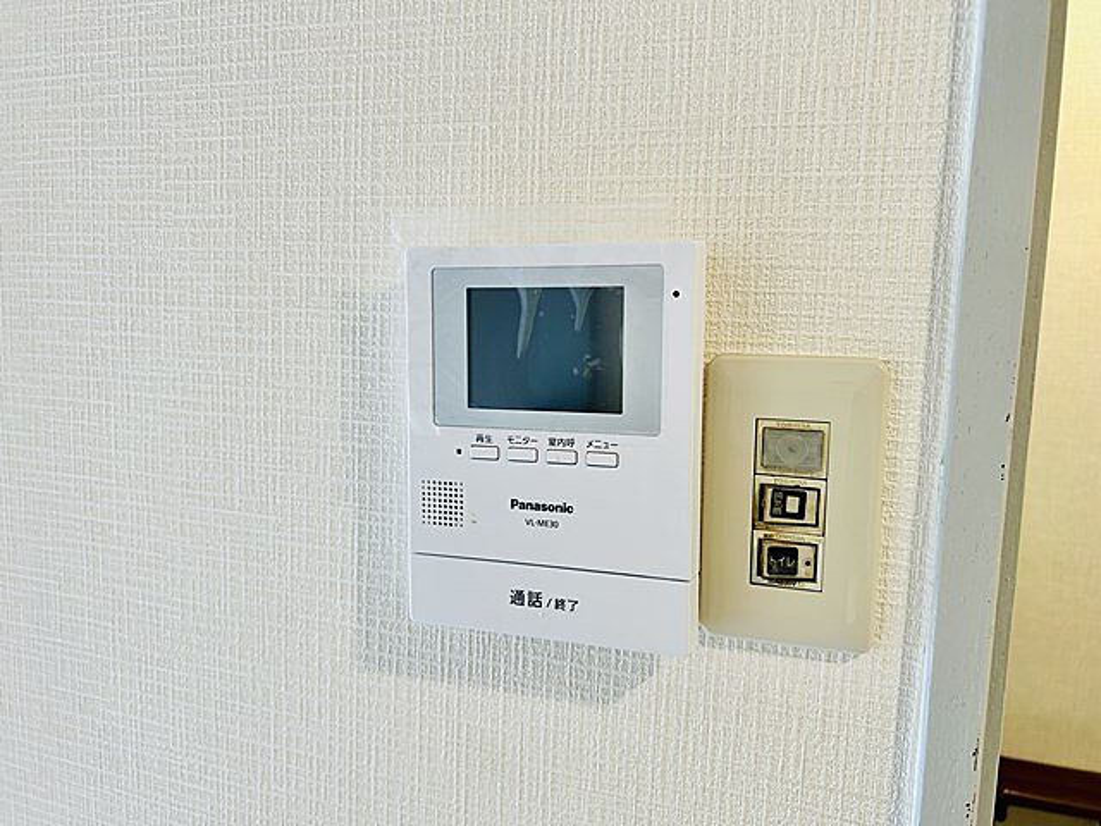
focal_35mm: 26
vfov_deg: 53.1
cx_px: 550
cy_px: 413
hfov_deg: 67.3
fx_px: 827
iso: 80
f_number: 1.5
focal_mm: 5.7
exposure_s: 1/120
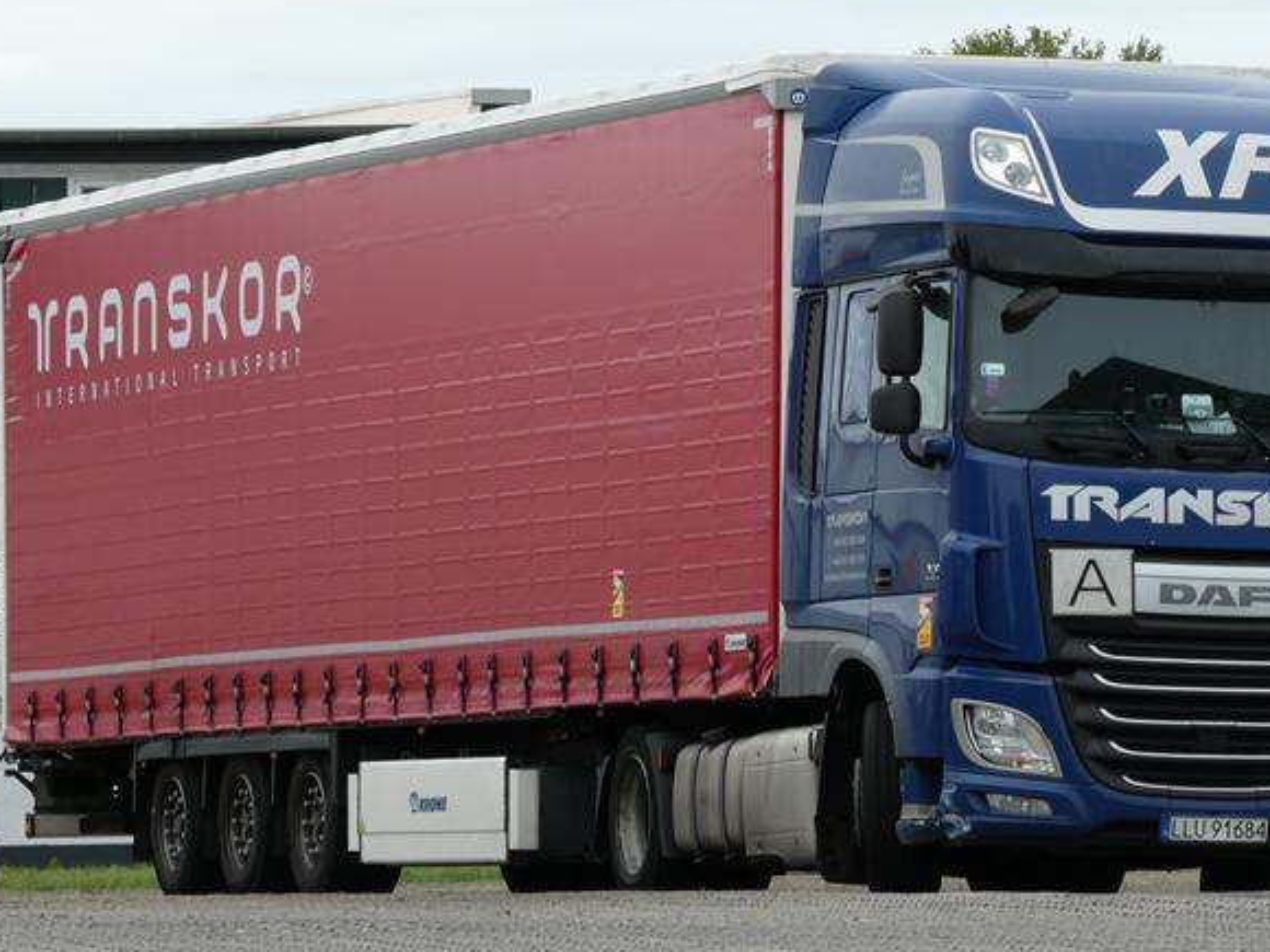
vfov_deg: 4.3
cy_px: 488
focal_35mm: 345
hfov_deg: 5.7
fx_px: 12657
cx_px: 705
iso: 80
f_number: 5.6
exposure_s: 1/80
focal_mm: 44.8
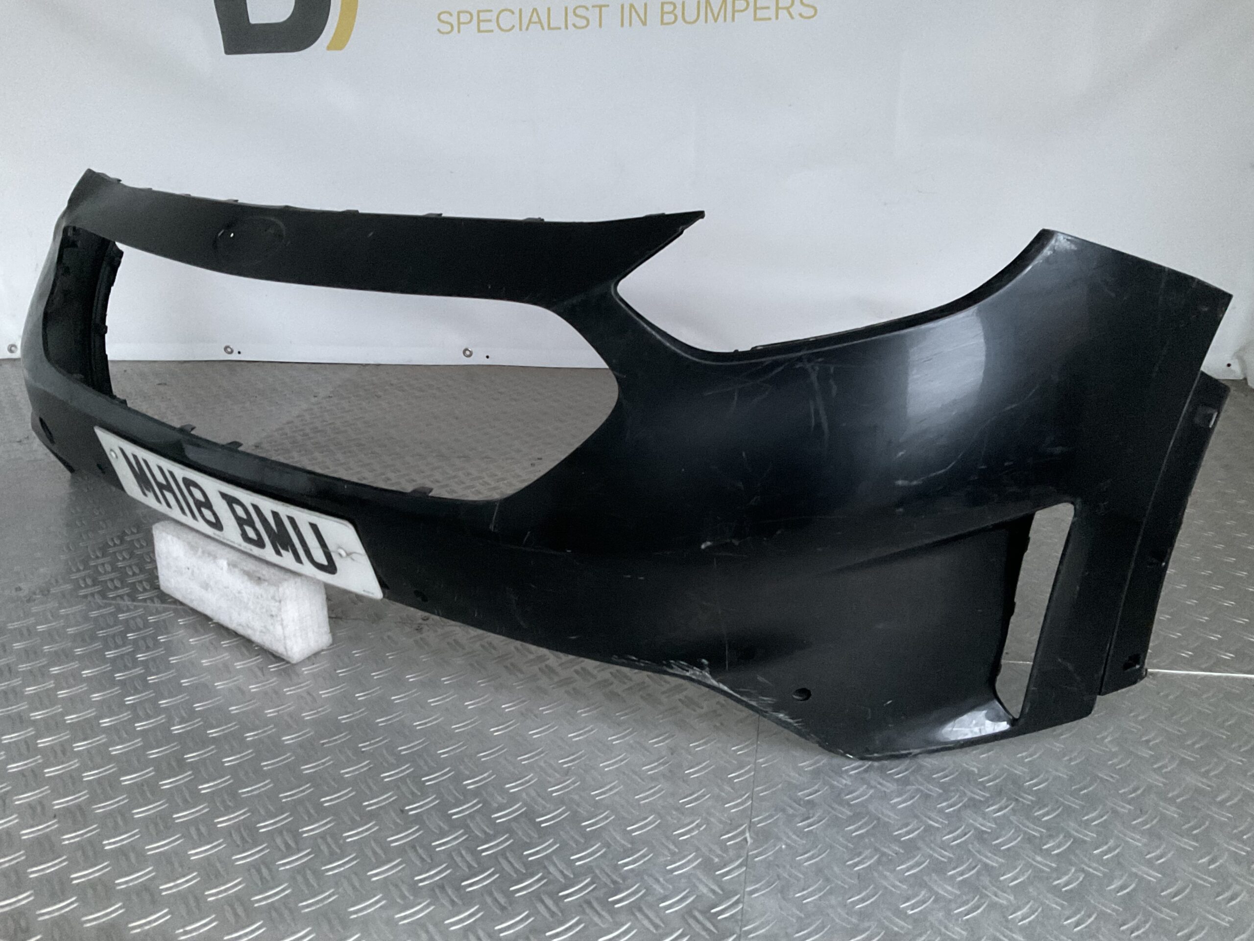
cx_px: 627
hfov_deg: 61.7
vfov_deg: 48.2
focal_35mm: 29
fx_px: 1051
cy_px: 470
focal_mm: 3
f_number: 1.8
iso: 500
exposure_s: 1/25
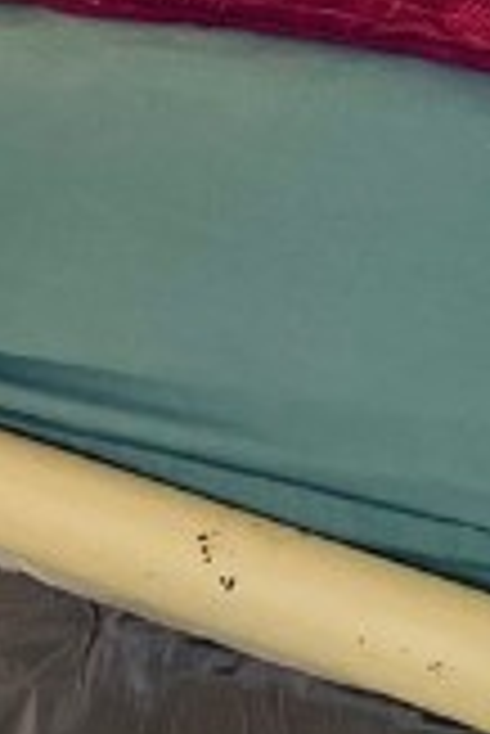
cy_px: -320
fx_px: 3463
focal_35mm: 170
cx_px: 135
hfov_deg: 8.1
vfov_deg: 11.6
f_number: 1.6
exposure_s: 1/120
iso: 100
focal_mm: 4.2
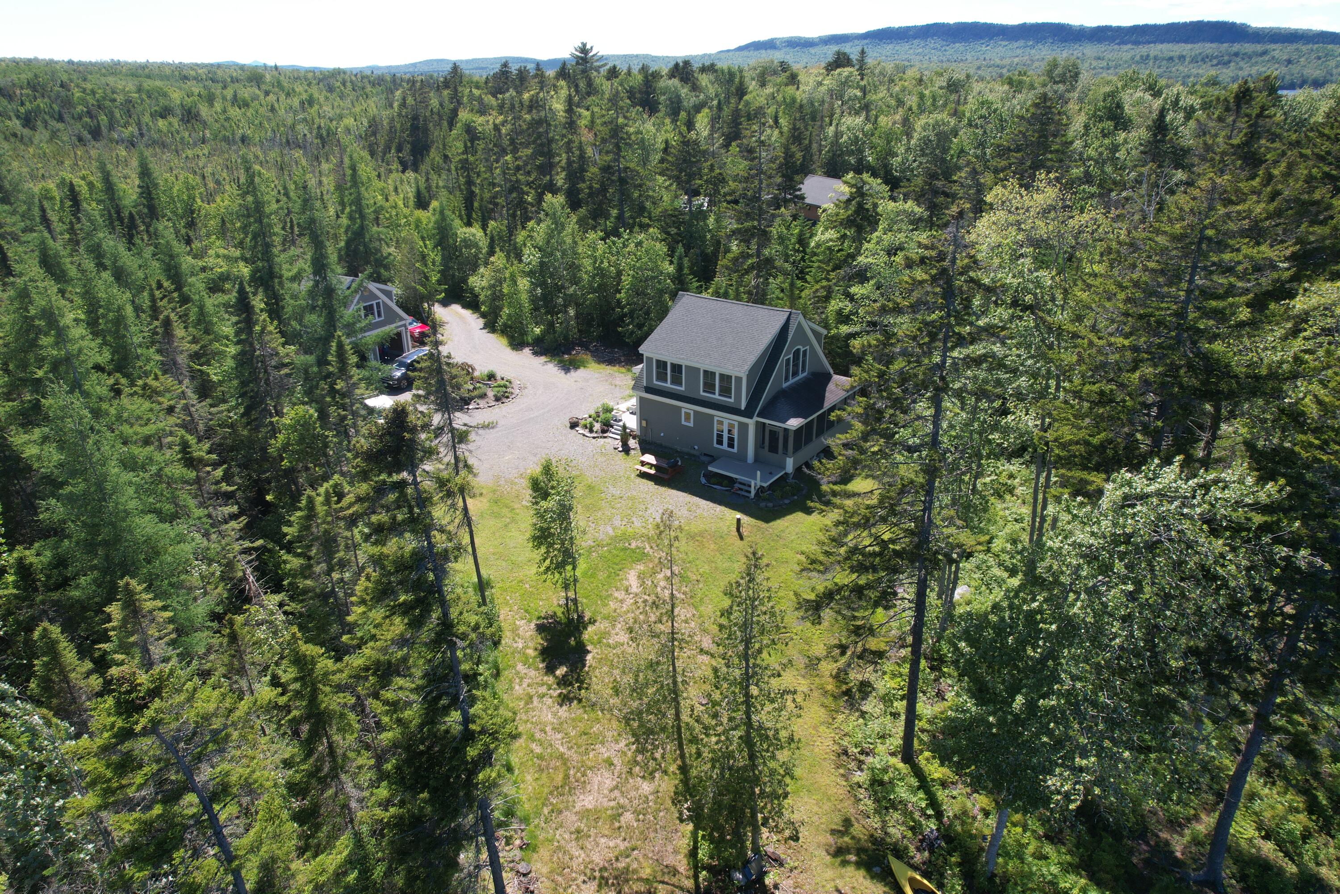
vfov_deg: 57.2
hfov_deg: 78.6
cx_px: 670
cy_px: 447
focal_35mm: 22
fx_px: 819
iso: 100
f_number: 2.8
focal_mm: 8.38
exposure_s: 1/1000
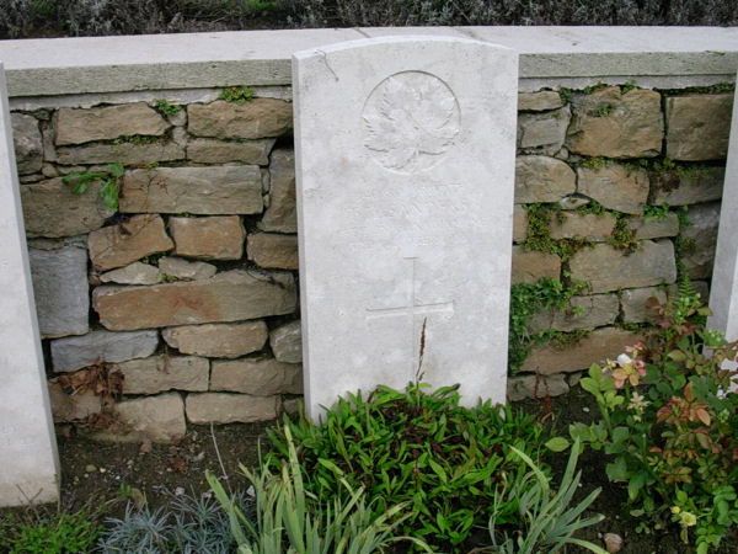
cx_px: 369
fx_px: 959
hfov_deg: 42.1
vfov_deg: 32.2
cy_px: 277
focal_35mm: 45
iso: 70
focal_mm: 6.7
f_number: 5.8
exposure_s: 1/242
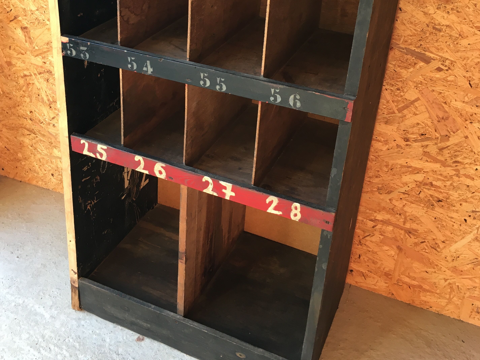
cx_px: 233
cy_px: 81
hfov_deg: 45.8
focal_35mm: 41
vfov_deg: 34.2
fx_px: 569
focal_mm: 4.15
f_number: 2.2
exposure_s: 1/33
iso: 25
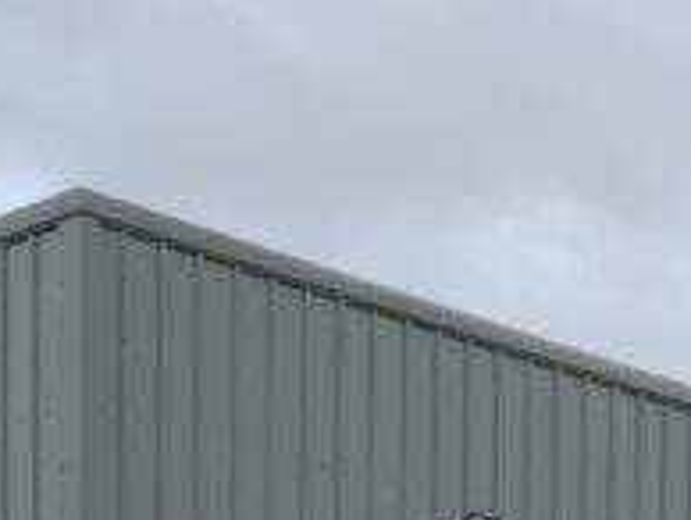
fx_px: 3058
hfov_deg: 12.8
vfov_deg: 8.8
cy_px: 1250
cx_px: 663
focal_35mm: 153
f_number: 1.8
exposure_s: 1/314
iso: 16
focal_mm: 3
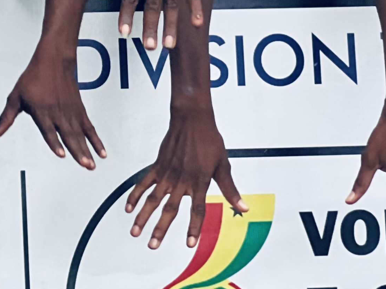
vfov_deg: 5.2
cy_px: -195
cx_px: -138
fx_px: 3134
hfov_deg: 7.0
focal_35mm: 281
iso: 250
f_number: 2.8
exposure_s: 1/86
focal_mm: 9
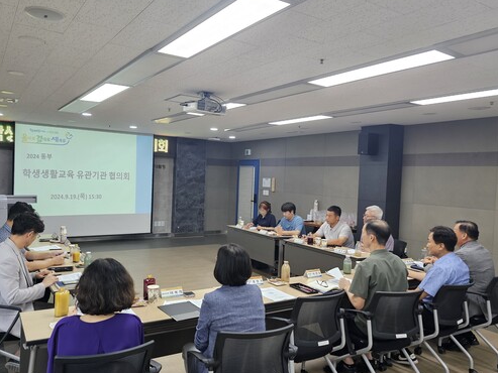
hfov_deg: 63.3
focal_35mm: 28
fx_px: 403
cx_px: 221
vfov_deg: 49.8
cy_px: 185
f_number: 1.7
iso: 160
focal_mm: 6.3
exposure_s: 1/120
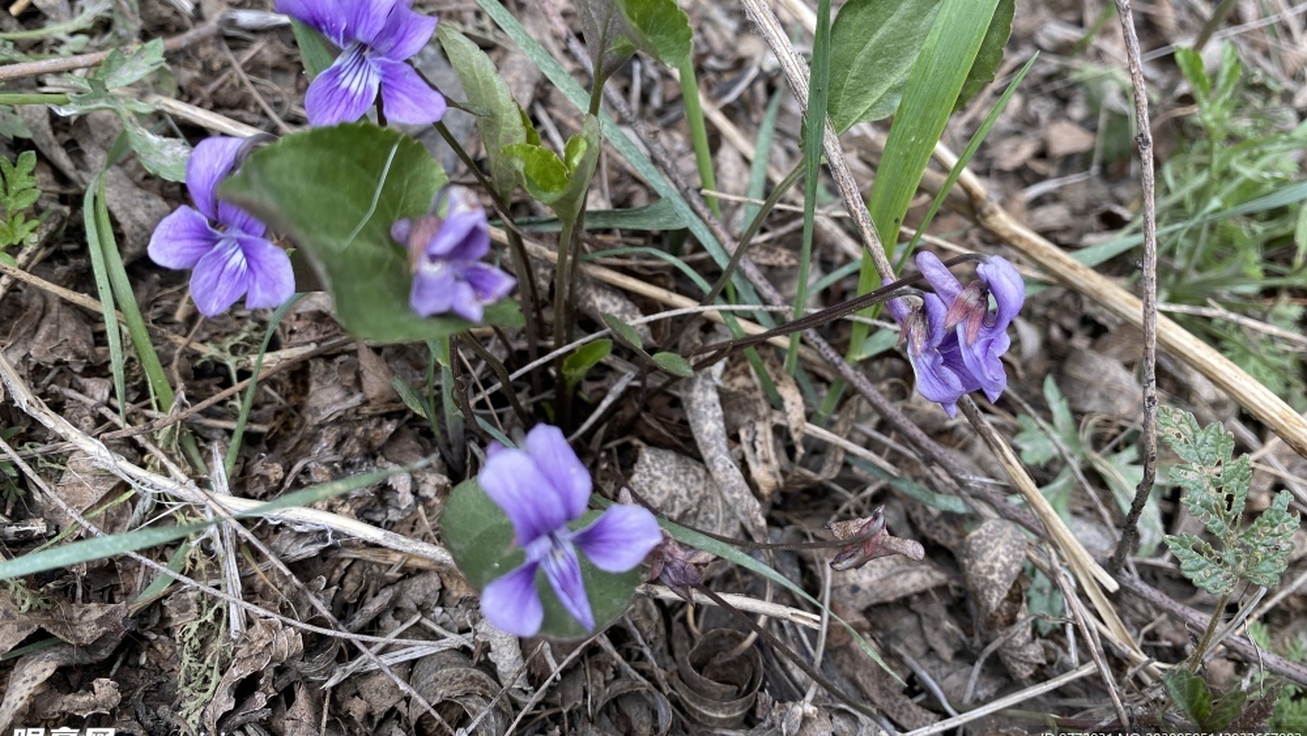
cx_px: 660
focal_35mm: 29
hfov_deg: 66.1
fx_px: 1005
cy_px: 263
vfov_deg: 39.9
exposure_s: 1/312
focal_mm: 4.25
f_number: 1.8
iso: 32
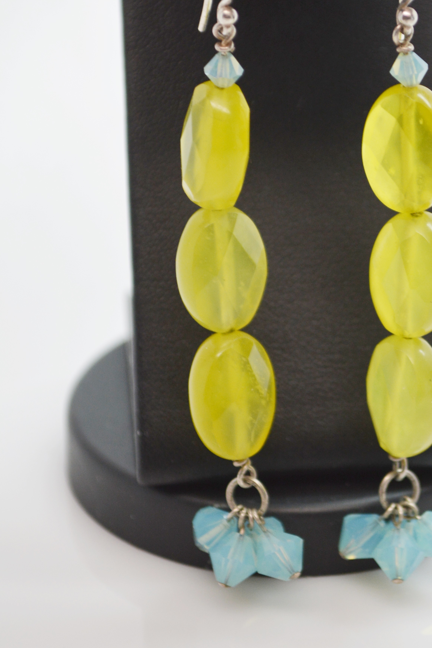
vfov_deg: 15.1
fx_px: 2430
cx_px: 364
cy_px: 189
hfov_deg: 10.1
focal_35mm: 135
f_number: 5.6
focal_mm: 52
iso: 400
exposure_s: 1/100
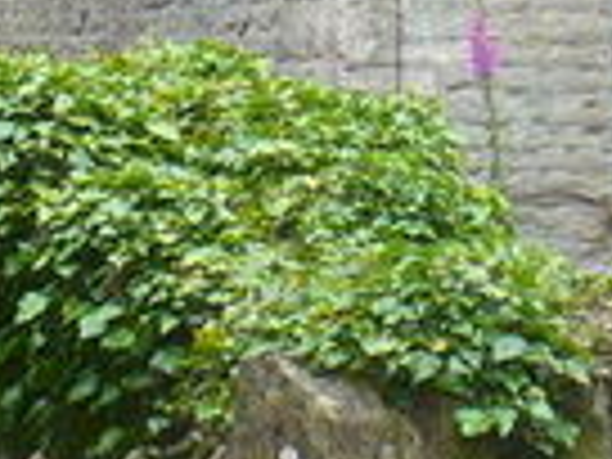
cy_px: -250
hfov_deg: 9.9
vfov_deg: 7.6
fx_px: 3377
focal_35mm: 191
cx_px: 1017
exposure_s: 1/320
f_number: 2.8
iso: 200
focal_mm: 6.1
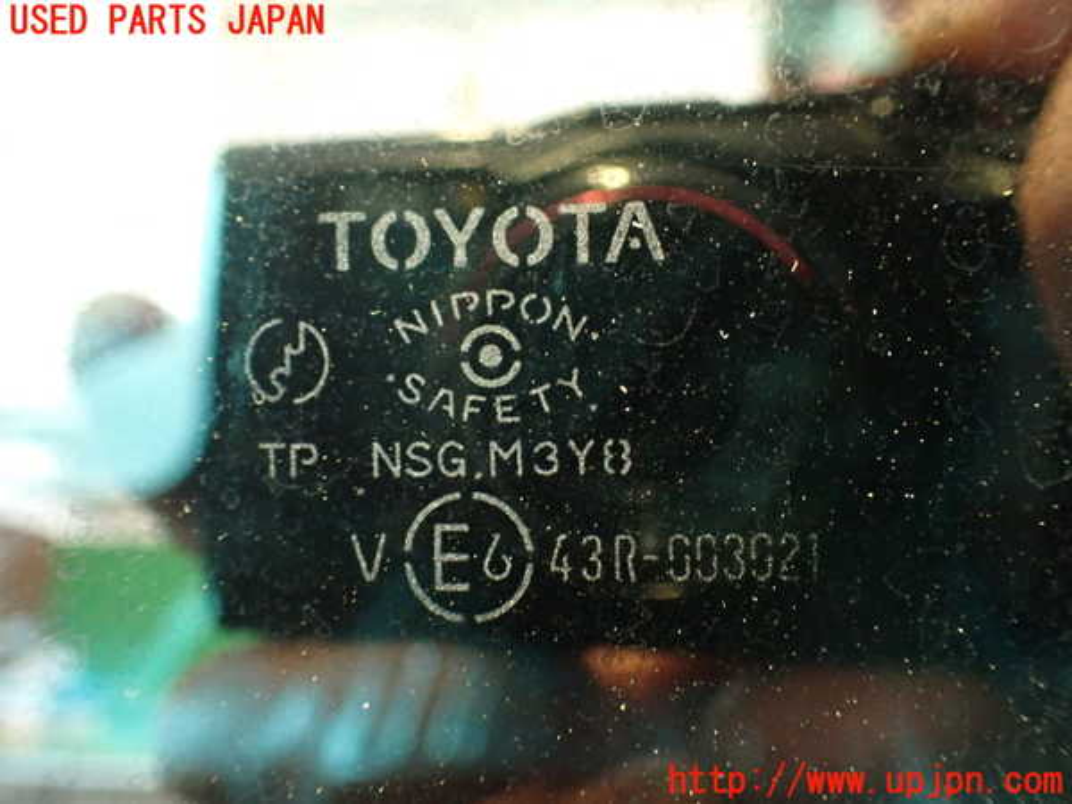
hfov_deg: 56.8
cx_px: 536
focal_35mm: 32
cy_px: 402
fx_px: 991
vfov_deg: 44.2
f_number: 2.4
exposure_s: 1/8
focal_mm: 5.79
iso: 800
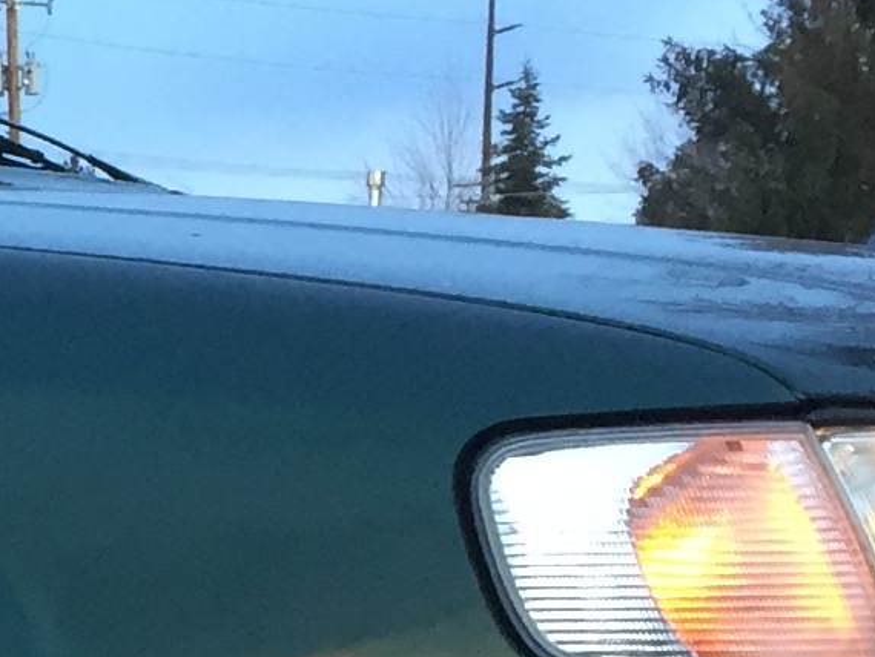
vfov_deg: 8.6
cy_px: 1151
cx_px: -566
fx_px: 4198
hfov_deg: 11.3
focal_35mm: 166
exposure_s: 1/30
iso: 64
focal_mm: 4.15
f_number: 2.2
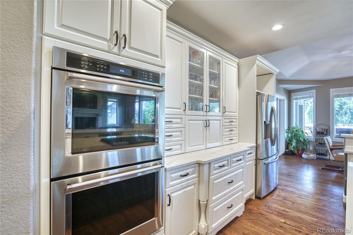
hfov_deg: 96.7
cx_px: 176
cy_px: 118
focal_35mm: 16
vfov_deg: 73.7
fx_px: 157
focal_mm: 16
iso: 500
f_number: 4.5
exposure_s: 1/20
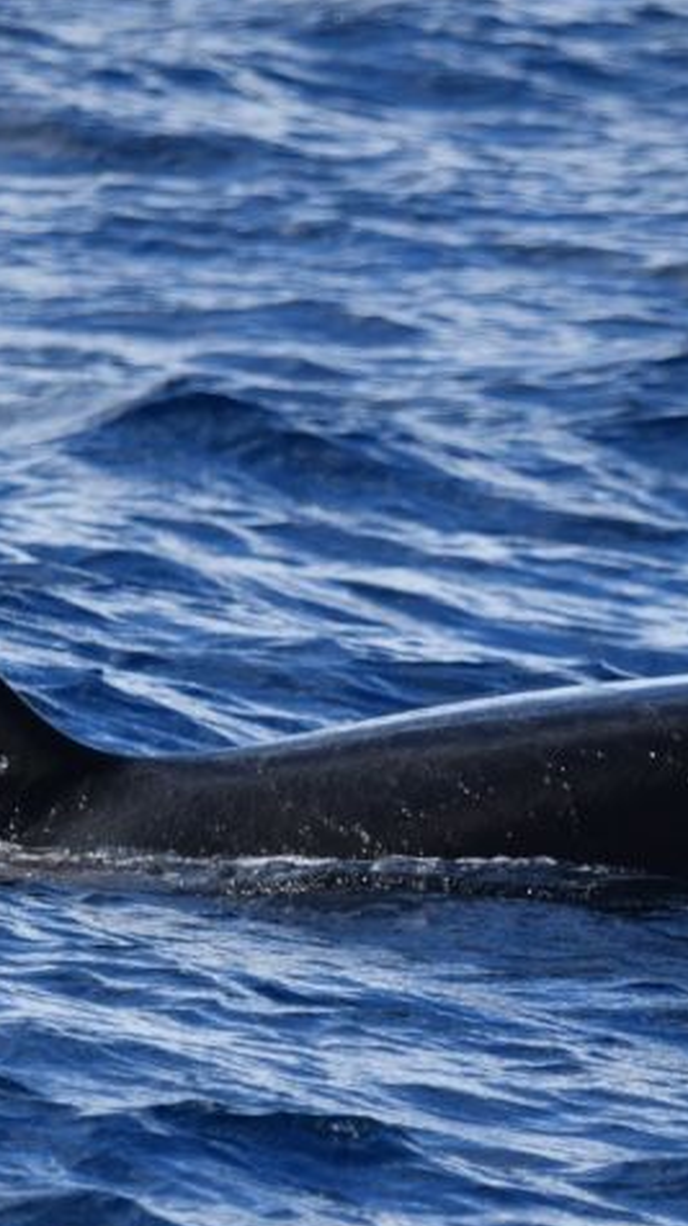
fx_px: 28634
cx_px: 670
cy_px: 632
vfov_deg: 2.5
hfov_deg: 1.4
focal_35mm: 881
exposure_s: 1/8000
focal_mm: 500
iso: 1250
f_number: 6.3
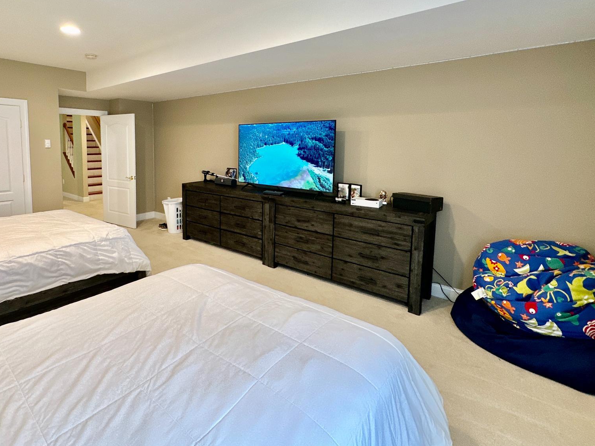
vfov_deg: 67.8
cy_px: 172
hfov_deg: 83.3
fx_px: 327
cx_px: 229
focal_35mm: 19
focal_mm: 2.22
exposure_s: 1/60
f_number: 2.2
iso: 250
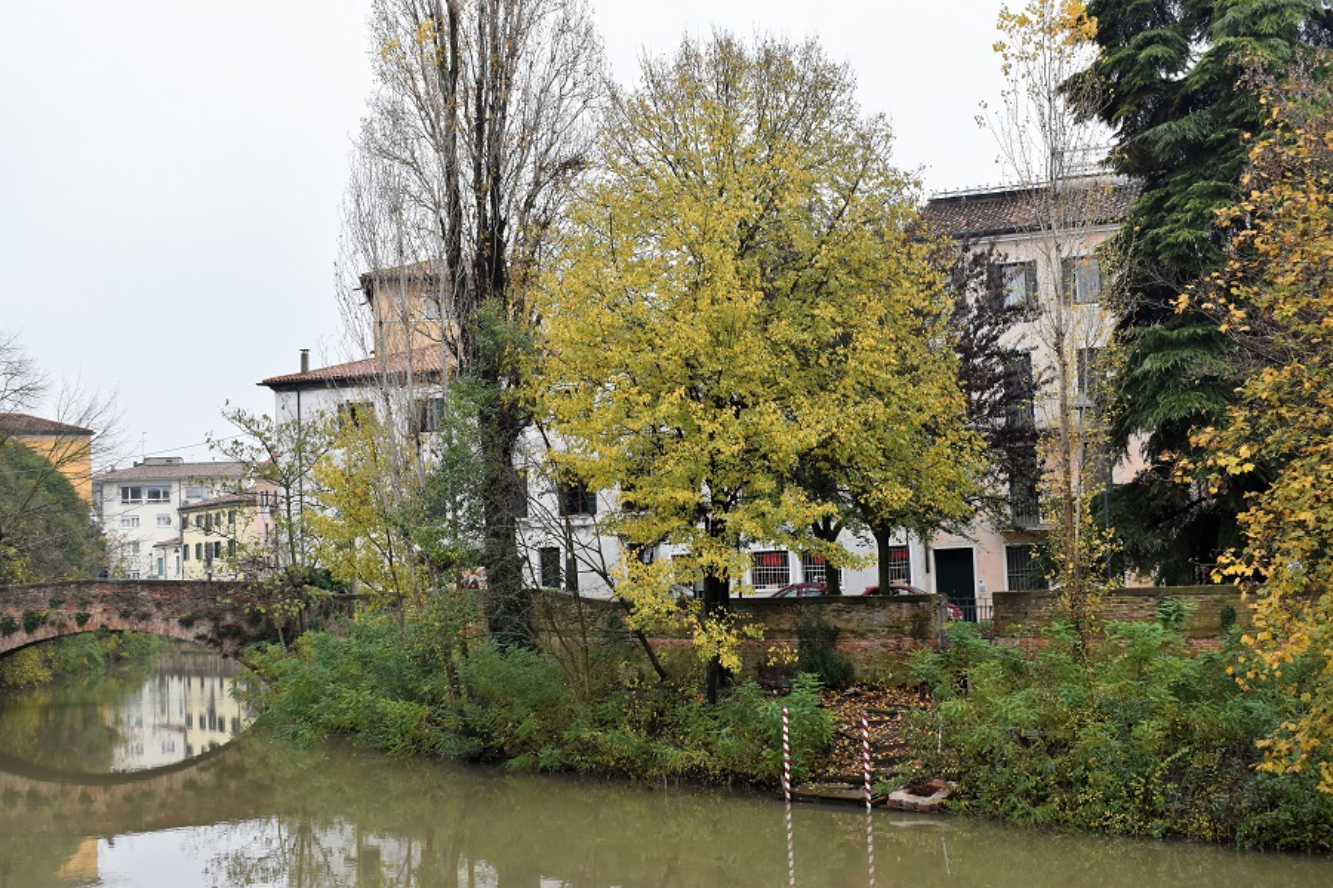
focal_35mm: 46
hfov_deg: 42.3
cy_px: 444
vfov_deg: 28.9
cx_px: 666
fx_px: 1722
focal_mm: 31
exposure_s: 1/250
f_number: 8
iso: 400
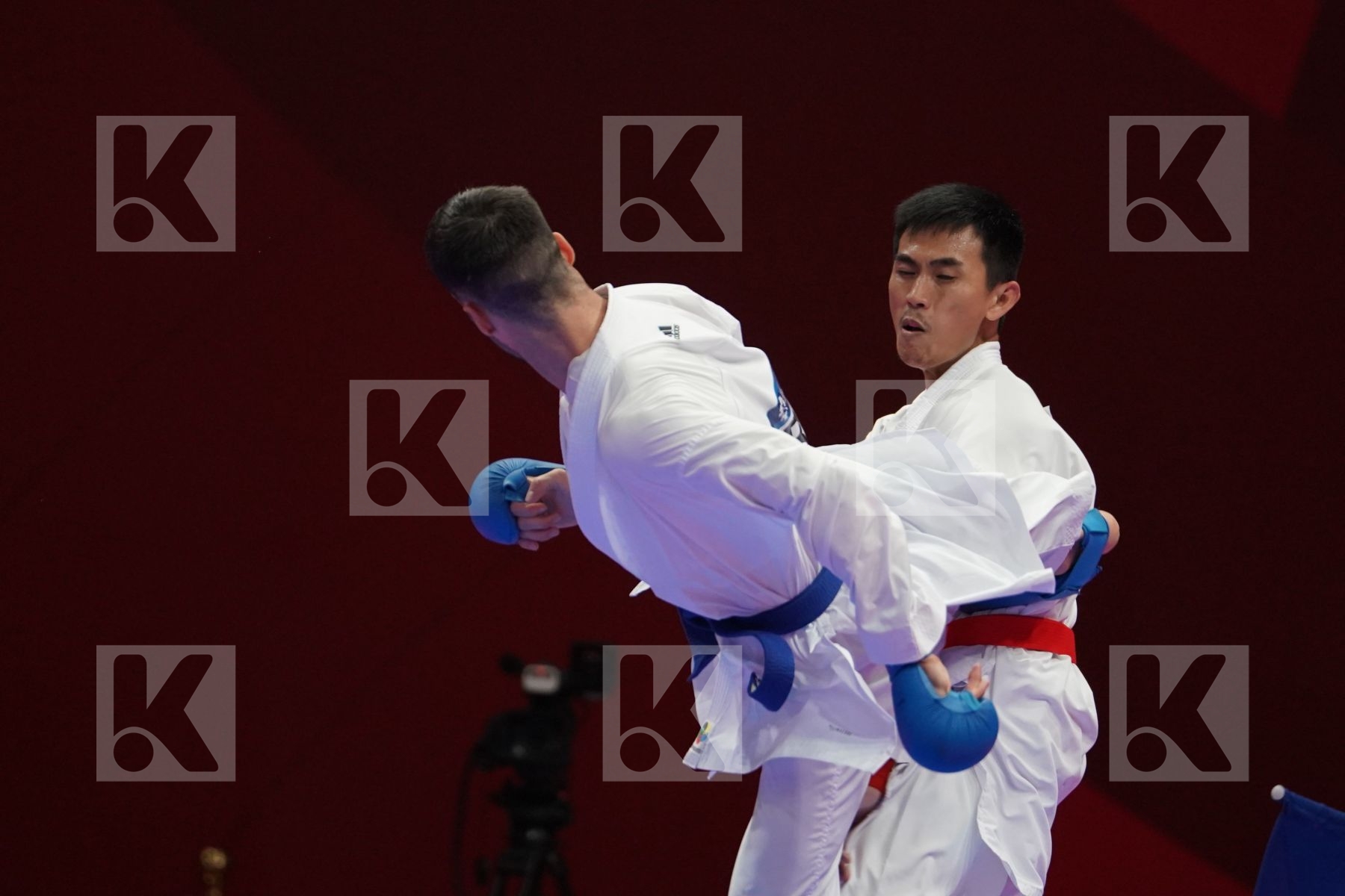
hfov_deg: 4.9
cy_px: 448
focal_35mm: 420
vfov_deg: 3.3
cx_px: 672
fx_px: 15690
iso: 2500
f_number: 4
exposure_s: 1/1000
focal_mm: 280
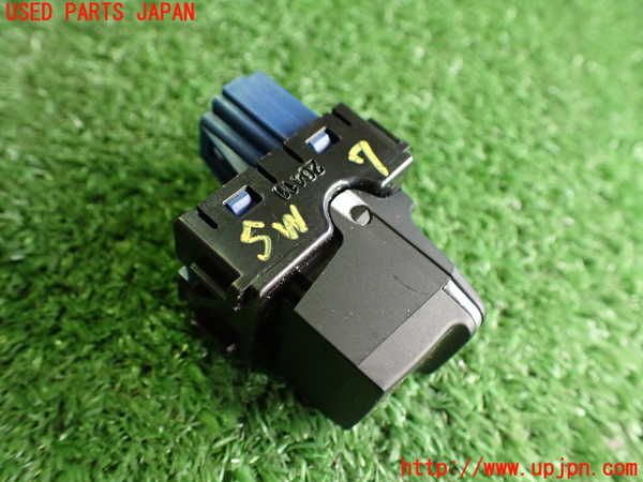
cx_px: 322
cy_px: 241
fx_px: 557
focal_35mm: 30
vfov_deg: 46.8
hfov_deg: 60.0
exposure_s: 1/80
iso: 800
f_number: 2.3
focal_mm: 5.4
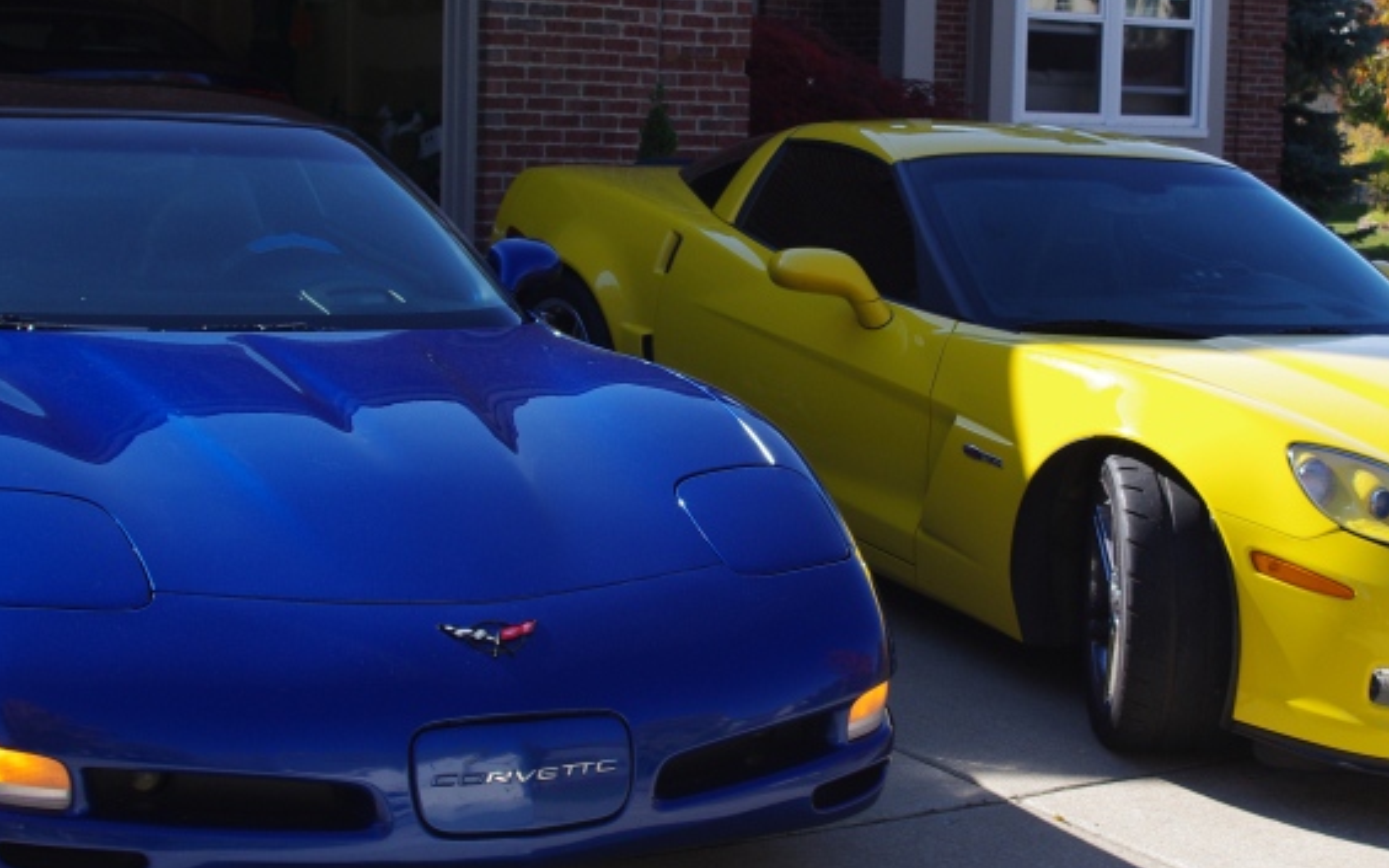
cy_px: 389
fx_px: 2725
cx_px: 797
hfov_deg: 28.6
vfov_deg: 18.1
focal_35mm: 72
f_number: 7.1
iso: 200
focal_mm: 26.25
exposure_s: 1/320
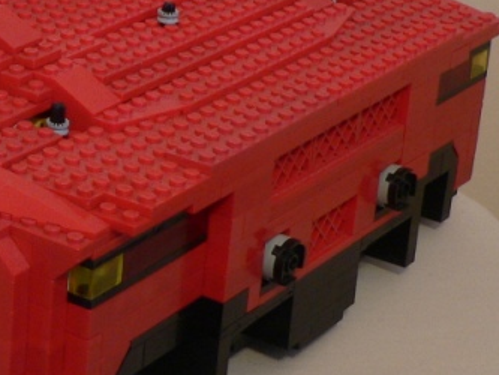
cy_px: 52
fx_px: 1860
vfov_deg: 11.4
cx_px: -172
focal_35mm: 129
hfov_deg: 14.6
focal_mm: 7
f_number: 2.8
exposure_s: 1/1.6
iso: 100
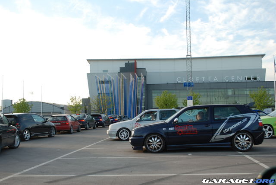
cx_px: 138
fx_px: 299
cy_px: 92
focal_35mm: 39
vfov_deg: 34.3
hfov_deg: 49.5
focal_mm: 26
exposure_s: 1/125
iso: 100
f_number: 5.6
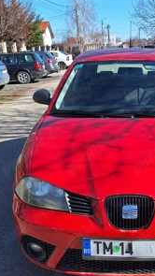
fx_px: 248
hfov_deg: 33.4
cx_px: 130
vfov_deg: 57.6
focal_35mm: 34
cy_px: 166
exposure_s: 1/2500
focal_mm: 5.54
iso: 40
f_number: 1.8
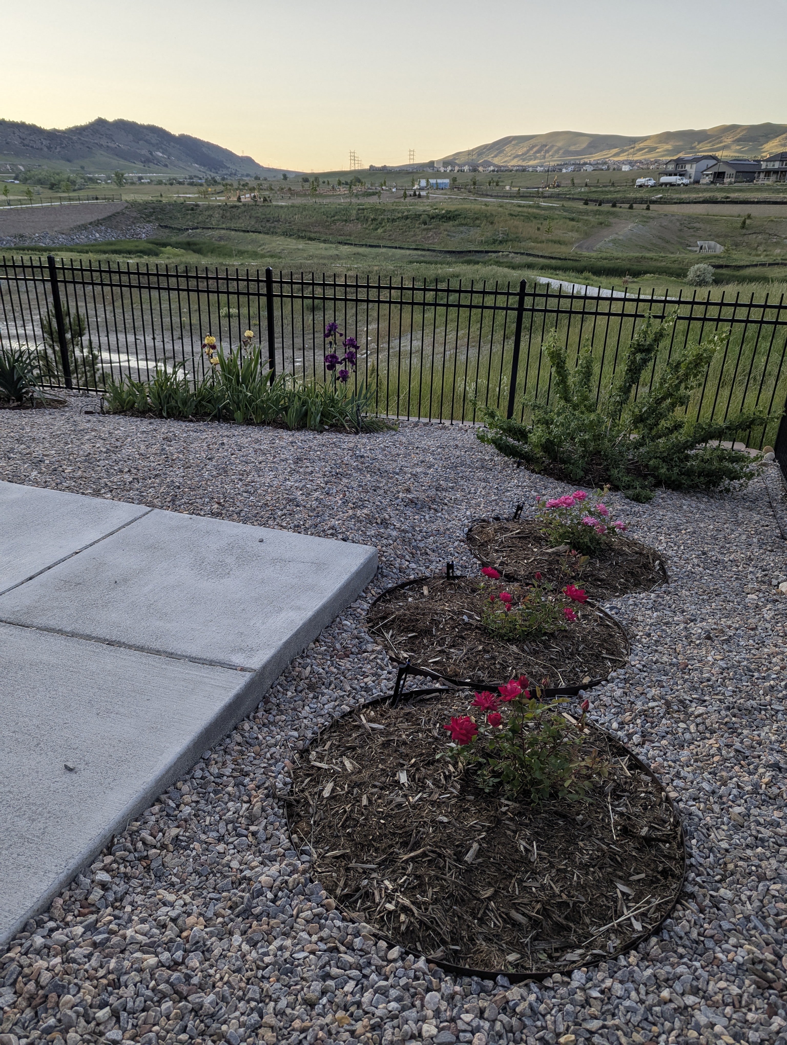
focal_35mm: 24
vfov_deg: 71.5
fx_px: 726
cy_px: 522
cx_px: 394
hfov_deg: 56.9
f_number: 1.85
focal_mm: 6.81
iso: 18
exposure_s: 1/351
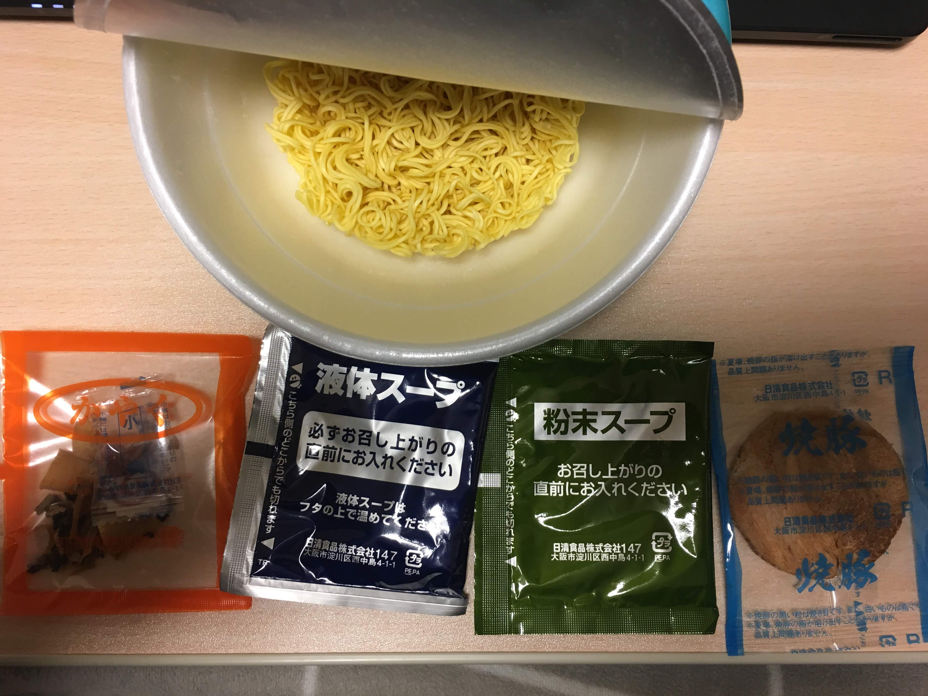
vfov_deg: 48.2
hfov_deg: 61.7
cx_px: 464
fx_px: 777
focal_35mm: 29
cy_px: 348
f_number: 2.2
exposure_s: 1/30
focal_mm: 4.15
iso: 80
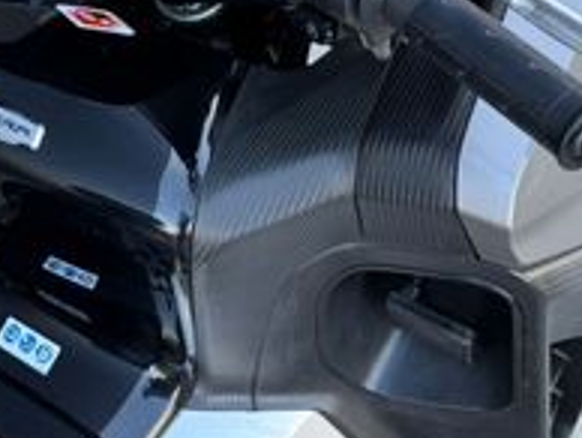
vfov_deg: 17.6
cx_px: 6
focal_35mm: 79
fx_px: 1330
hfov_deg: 23.7
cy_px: -117
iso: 125
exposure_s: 1/142
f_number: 1.78
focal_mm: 6.76
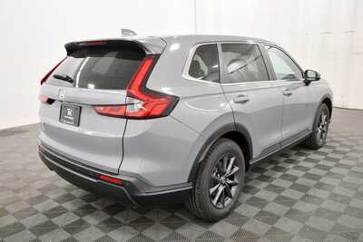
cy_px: 121
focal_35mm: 30
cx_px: 182
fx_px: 303
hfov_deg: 61.9
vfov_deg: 43.6
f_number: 5.6
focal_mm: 20
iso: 1600
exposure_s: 1/125
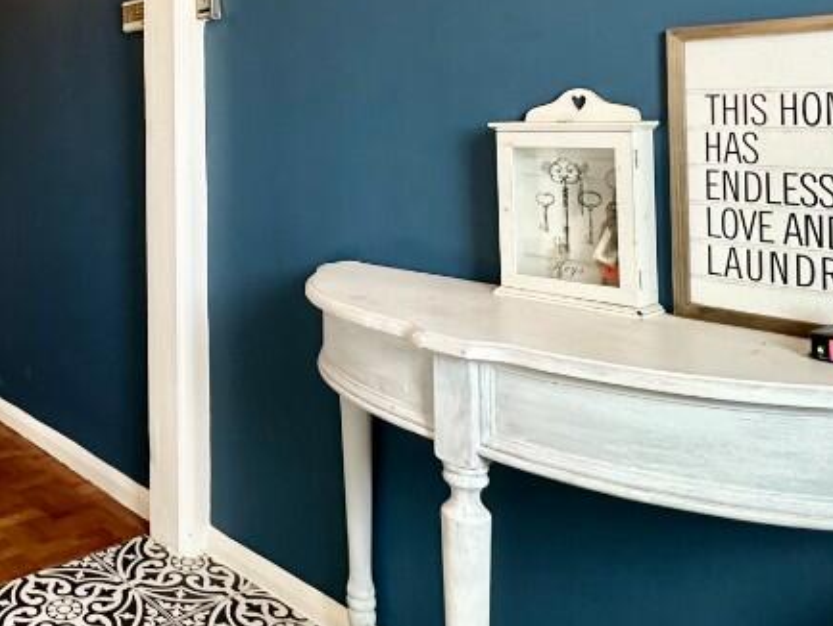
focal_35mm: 33
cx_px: 121
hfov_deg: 50.5
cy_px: 104
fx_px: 795
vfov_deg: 40.7
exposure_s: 1/50
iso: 320
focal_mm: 2.22
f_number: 2.2
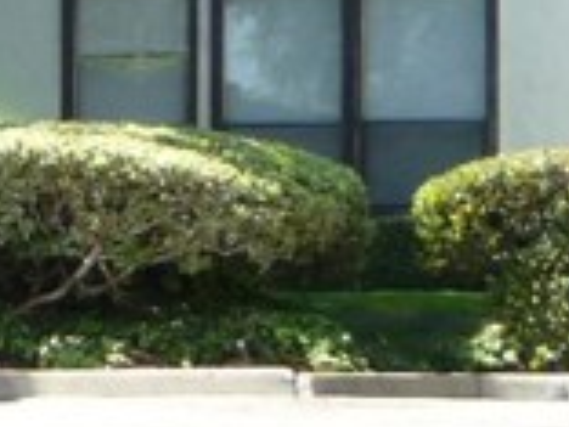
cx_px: -773
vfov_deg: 7.5
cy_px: 99
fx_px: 3238
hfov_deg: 9.1
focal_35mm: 197
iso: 100
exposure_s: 1/125
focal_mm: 5.2
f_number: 4
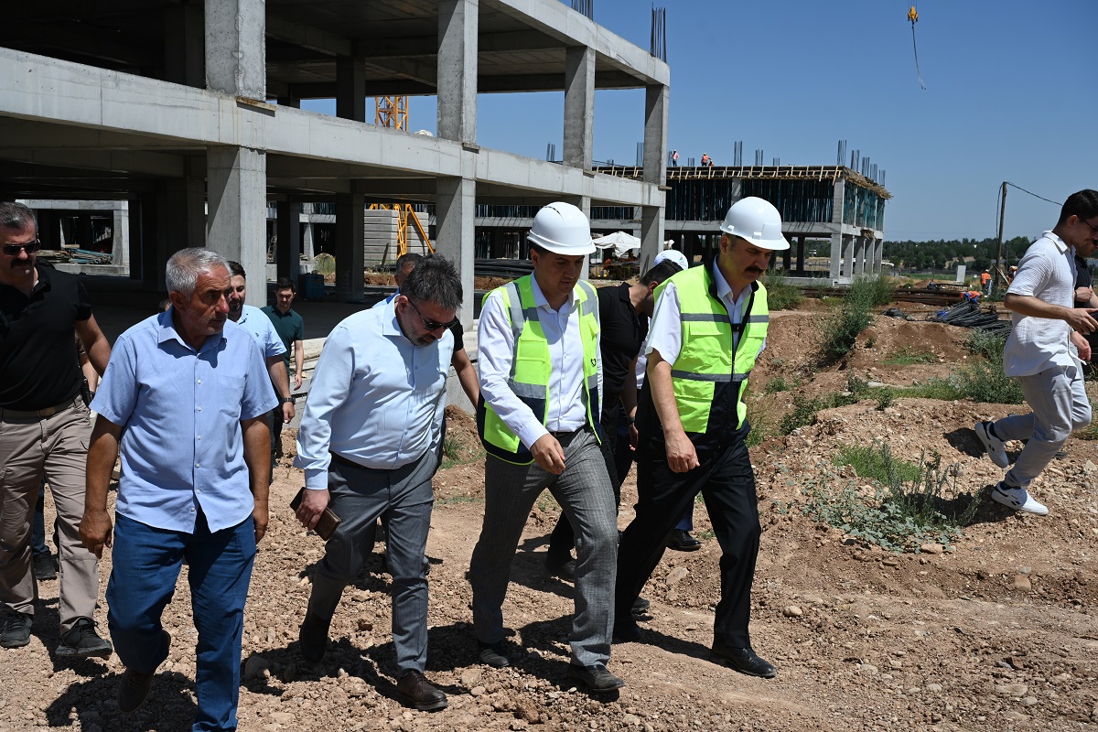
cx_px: 549
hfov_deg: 55.1
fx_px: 1052
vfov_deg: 38.4
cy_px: 366
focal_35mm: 34
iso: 100
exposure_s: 1/500
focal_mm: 34.5
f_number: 8
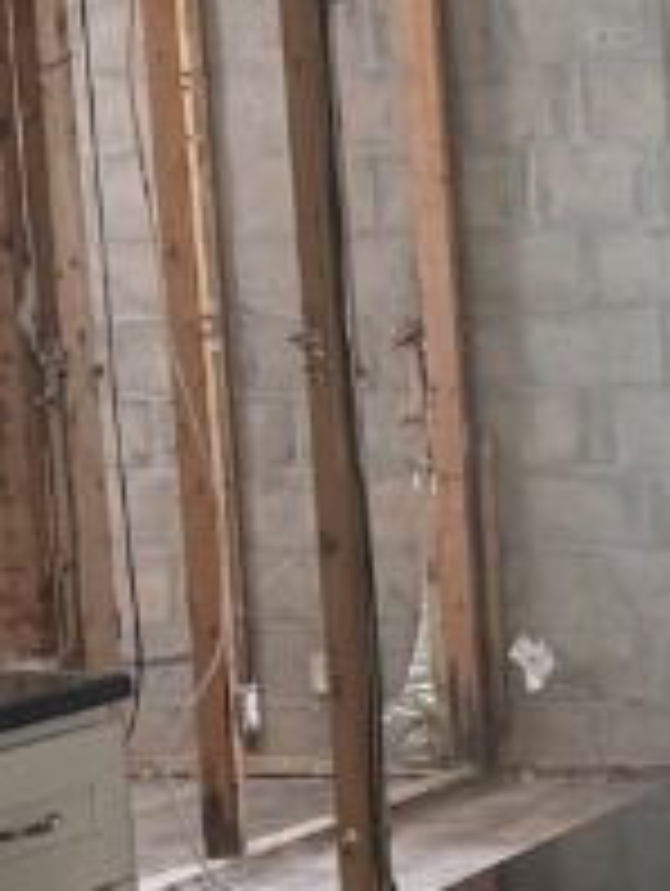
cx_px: 1147
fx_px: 3193
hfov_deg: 11.3
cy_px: 639
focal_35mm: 124
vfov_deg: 15.8
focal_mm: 6.76
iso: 200
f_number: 1.78
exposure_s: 1/121
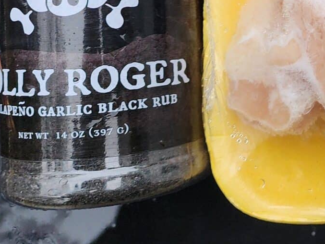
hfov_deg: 19.7
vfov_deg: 16.3
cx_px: 477
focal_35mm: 87
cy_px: -50
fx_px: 817
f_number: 1.8
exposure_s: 1/120
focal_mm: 6.4
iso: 64
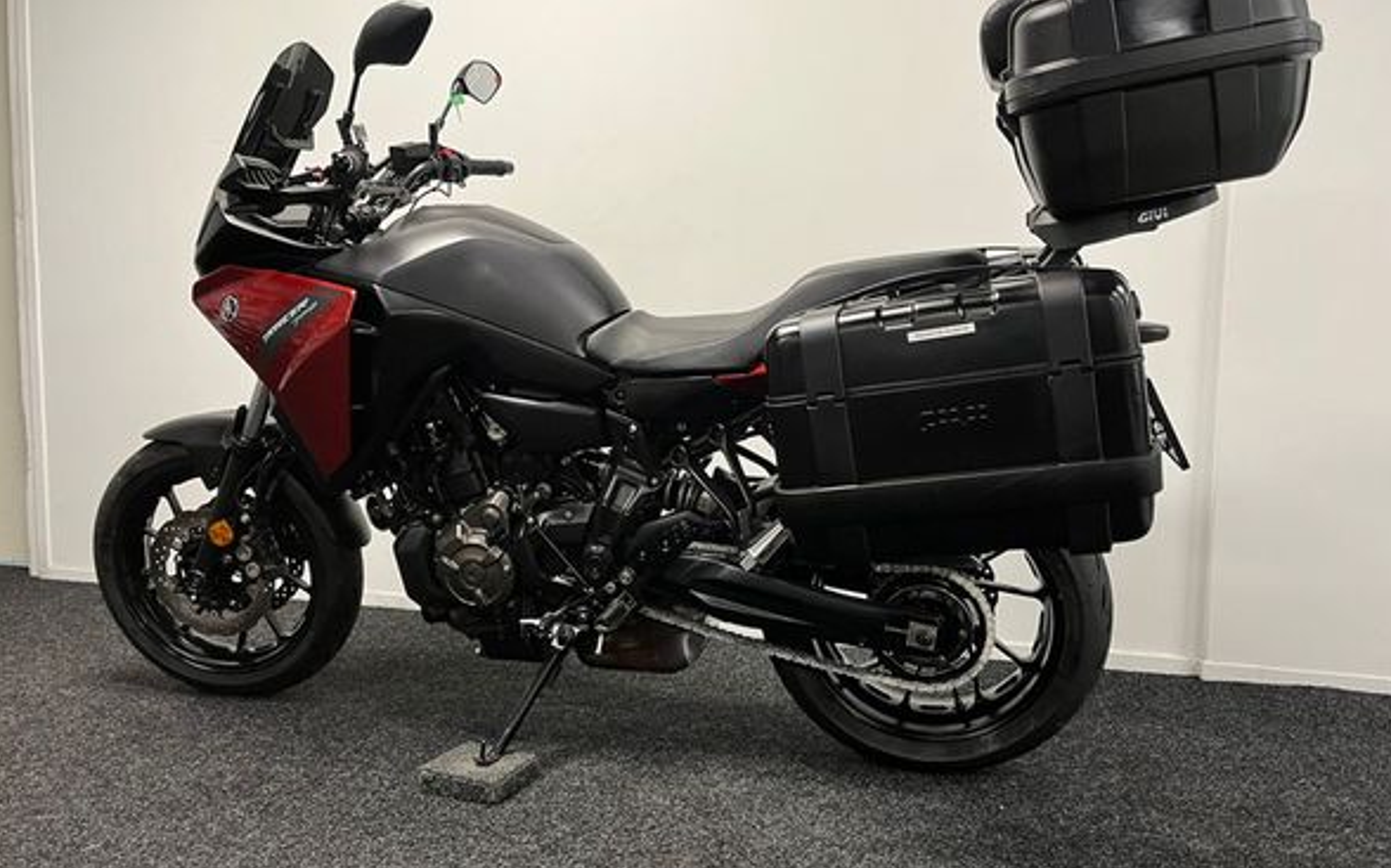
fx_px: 1137
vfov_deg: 41.8
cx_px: 693
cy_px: 452
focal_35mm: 30
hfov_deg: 62.9
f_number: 1.6
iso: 125
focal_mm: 5.1
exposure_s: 1/50
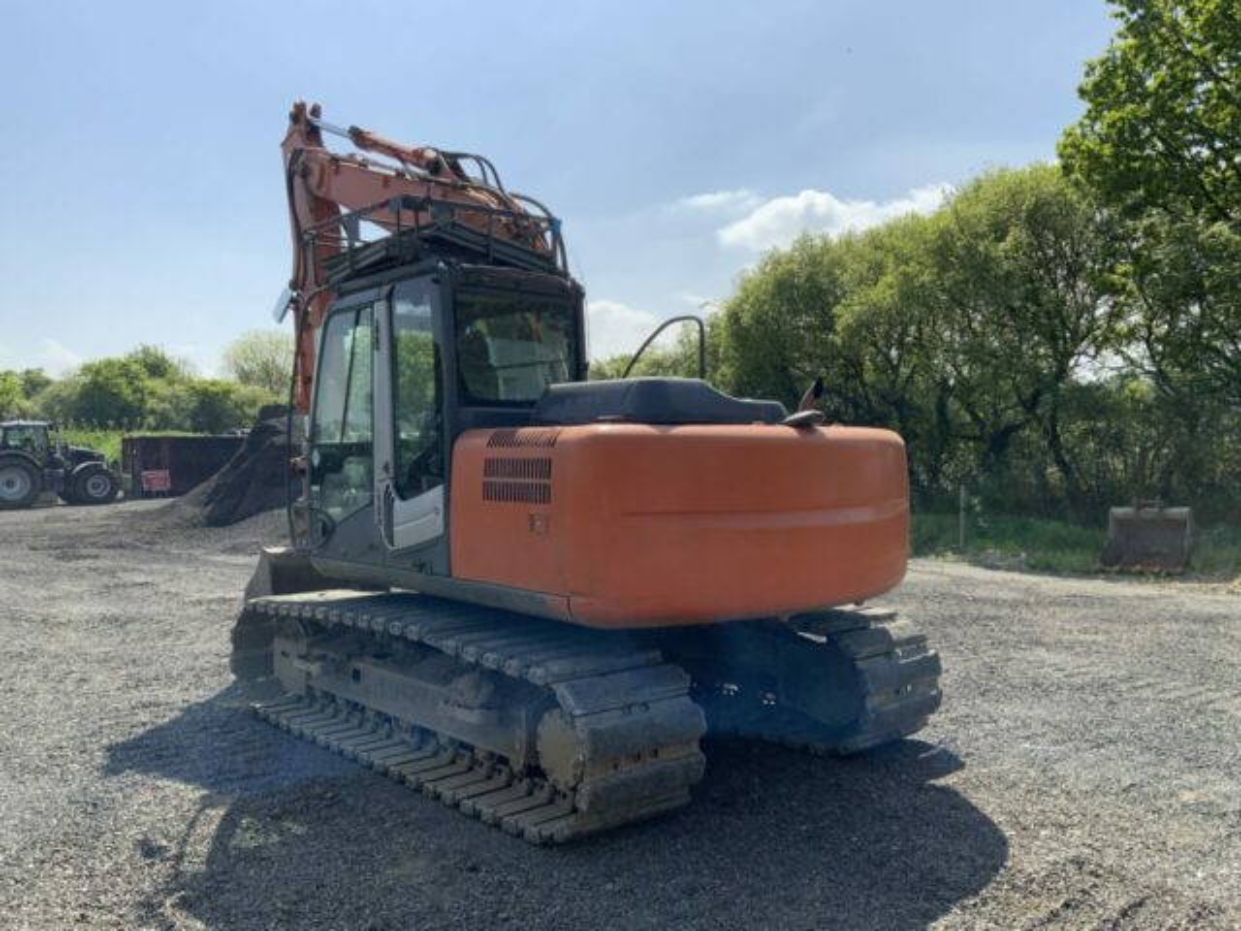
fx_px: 1040
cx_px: 620
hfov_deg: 61.7
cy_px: 466
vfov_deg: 48.2
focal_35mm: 29
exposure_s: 1/2801
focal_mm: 3
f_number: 1.8
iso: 20
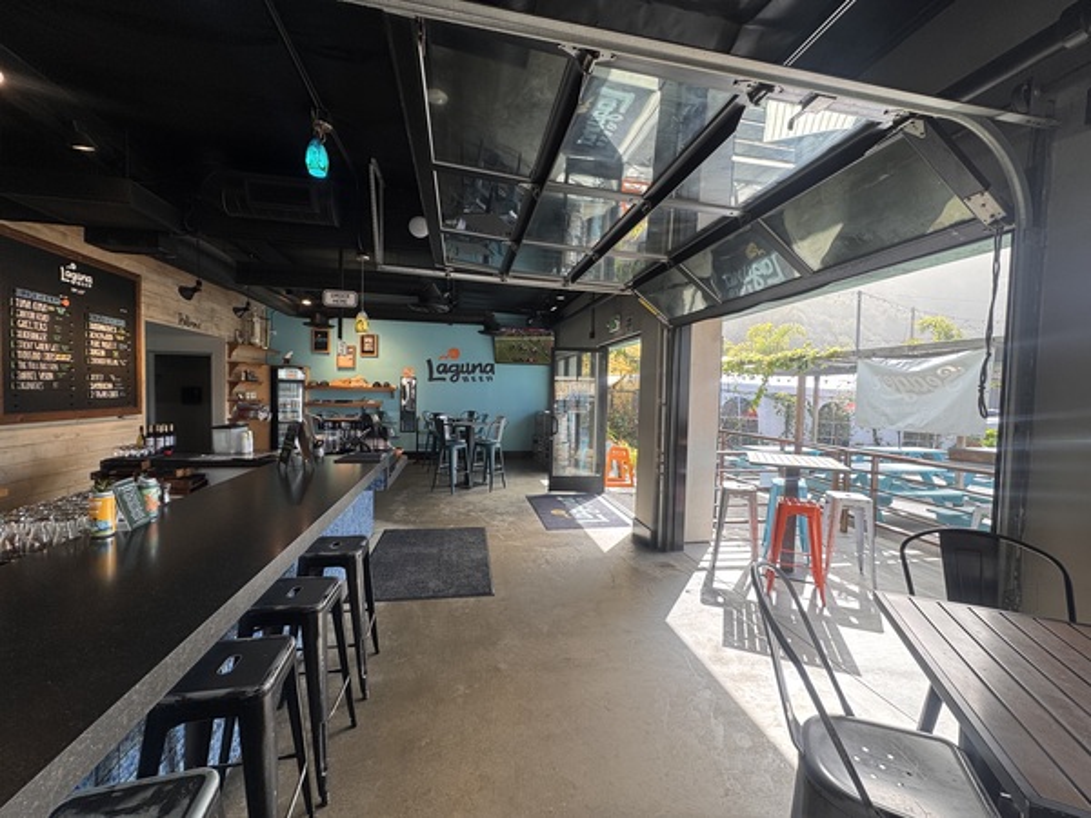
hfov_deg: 102.1
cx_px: 546
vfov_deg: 85.7
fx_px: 441
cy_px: 409
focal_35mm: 14
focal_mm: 2.22
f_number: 2.2
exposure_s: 1/99
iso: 40
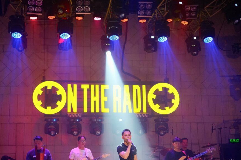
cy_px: 91
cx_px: 104
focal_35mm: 59
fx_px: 395
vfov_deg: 23.0
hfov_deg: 33.9
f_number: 1.4
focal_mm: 33
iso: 2500
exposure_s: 1/100
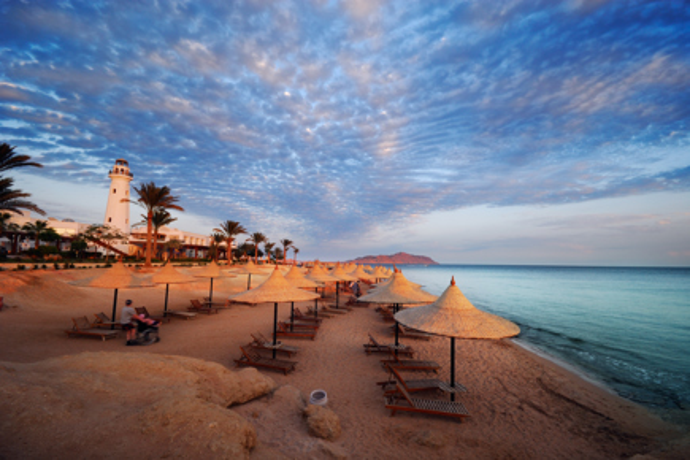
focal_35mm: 15
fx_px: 287
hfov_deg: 100.4
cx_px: 345
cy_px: 230
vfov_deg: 77.3
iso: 100
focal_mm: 10
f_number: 11
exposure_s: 1/4
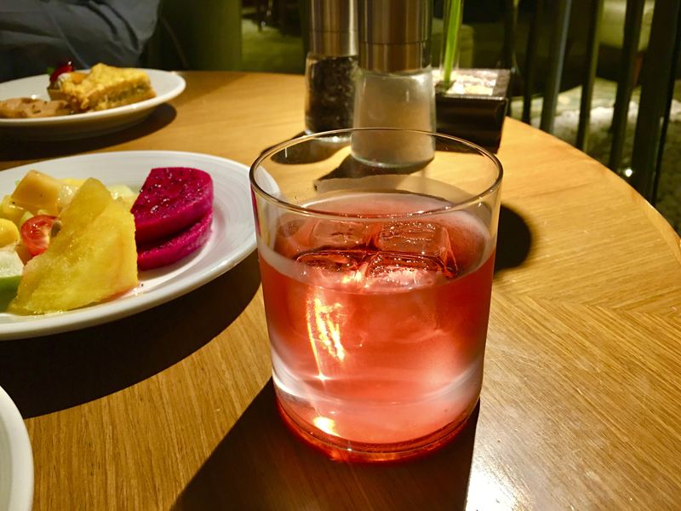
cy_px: 256
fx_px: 571
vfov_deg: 48.2
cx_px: 340
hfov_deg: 61.7
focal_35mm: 29
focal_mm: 4.15
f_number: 2.2
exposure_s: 1/15
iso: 80
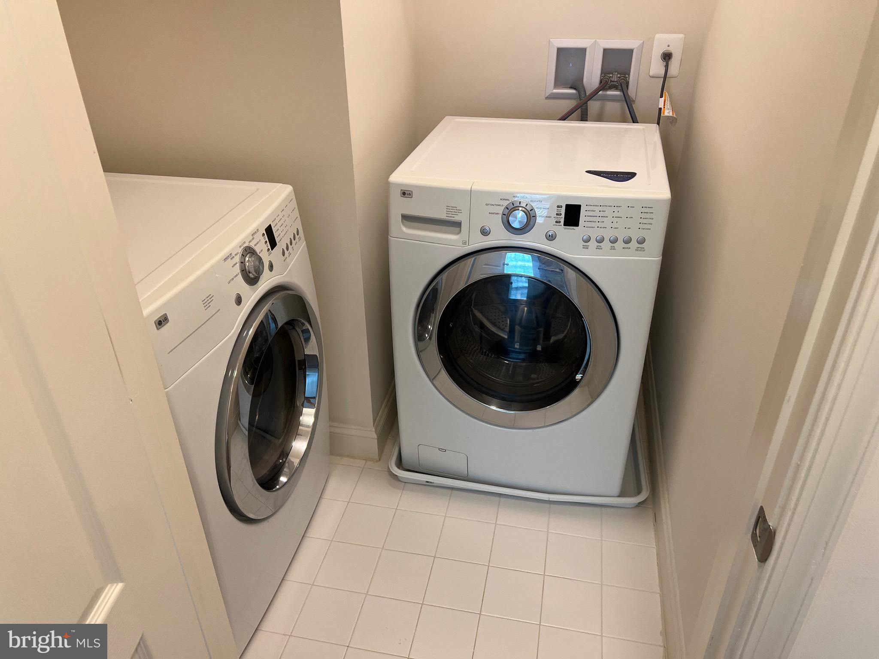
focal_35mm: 26
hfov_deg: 67.3
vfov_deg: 53.1
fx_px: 660
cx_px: 440
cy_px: 330
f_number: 1.5
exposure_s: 1/120
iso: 100
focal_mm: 5.7
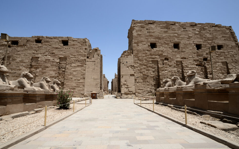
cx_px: 117
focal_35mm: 15
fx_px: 98
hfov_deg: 101.5
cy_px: 77
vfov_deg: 74.7
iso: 100
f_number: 11
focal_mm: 14
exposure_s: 1/200
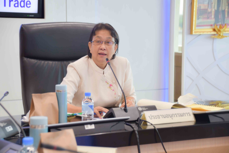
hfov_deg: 18.3
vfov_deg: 12.2
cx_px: 114
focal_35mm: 112
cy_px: 76
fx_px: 712
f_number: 5.3
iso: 560
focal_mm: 75
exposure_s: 1/60
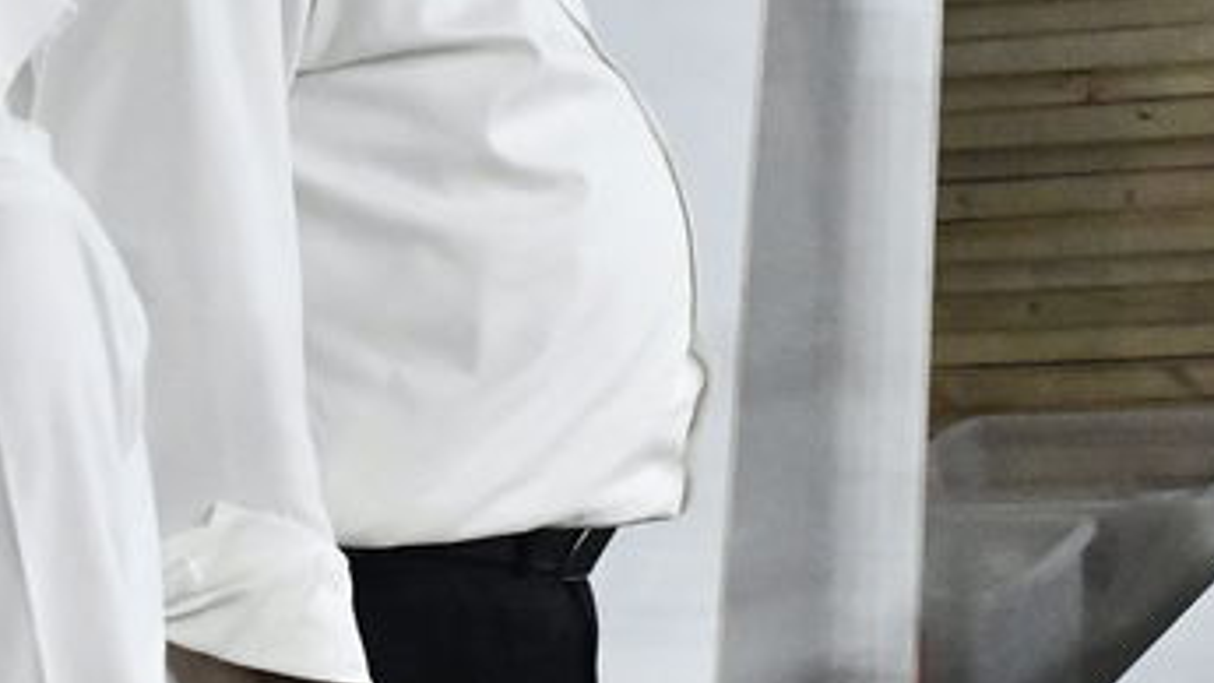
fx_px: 3830
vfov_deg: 10.0
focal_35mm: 119
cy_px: -167
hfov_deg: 17.6
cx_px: 1189
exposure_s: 1/125
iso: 6400
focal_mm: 28
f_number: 5.6
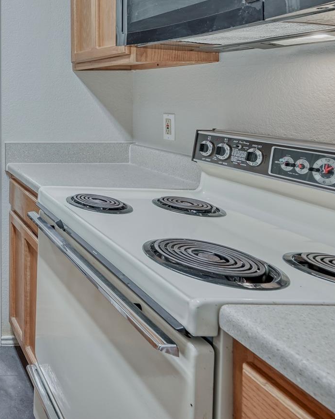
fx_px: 384
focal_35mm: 31
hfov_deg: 34.7
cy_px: 90
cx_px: -91
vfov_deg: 53.7
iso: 160
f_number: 8
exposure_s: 1/15
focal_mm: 14
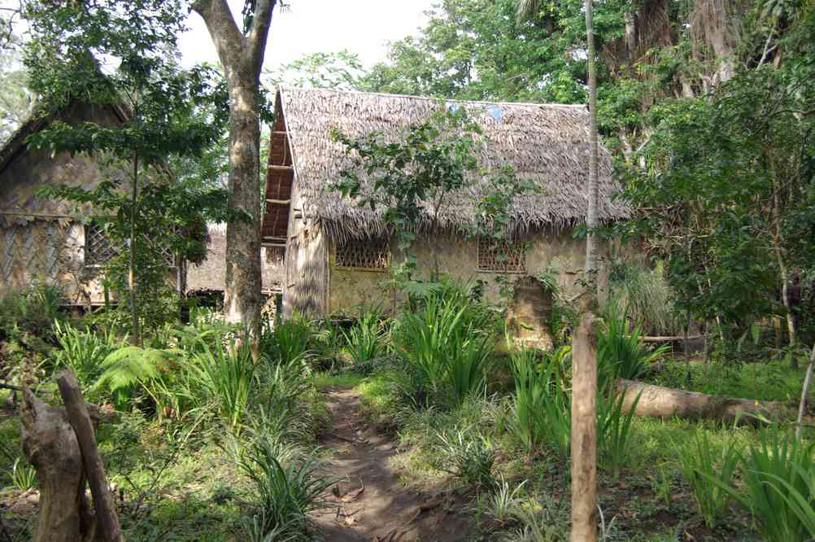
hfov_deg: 34.4
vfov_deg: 23.3
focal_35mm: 58
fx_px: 1316
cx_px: 408
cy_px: 271
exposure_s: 1/60
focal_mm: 38.8
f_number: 4.5
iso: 100
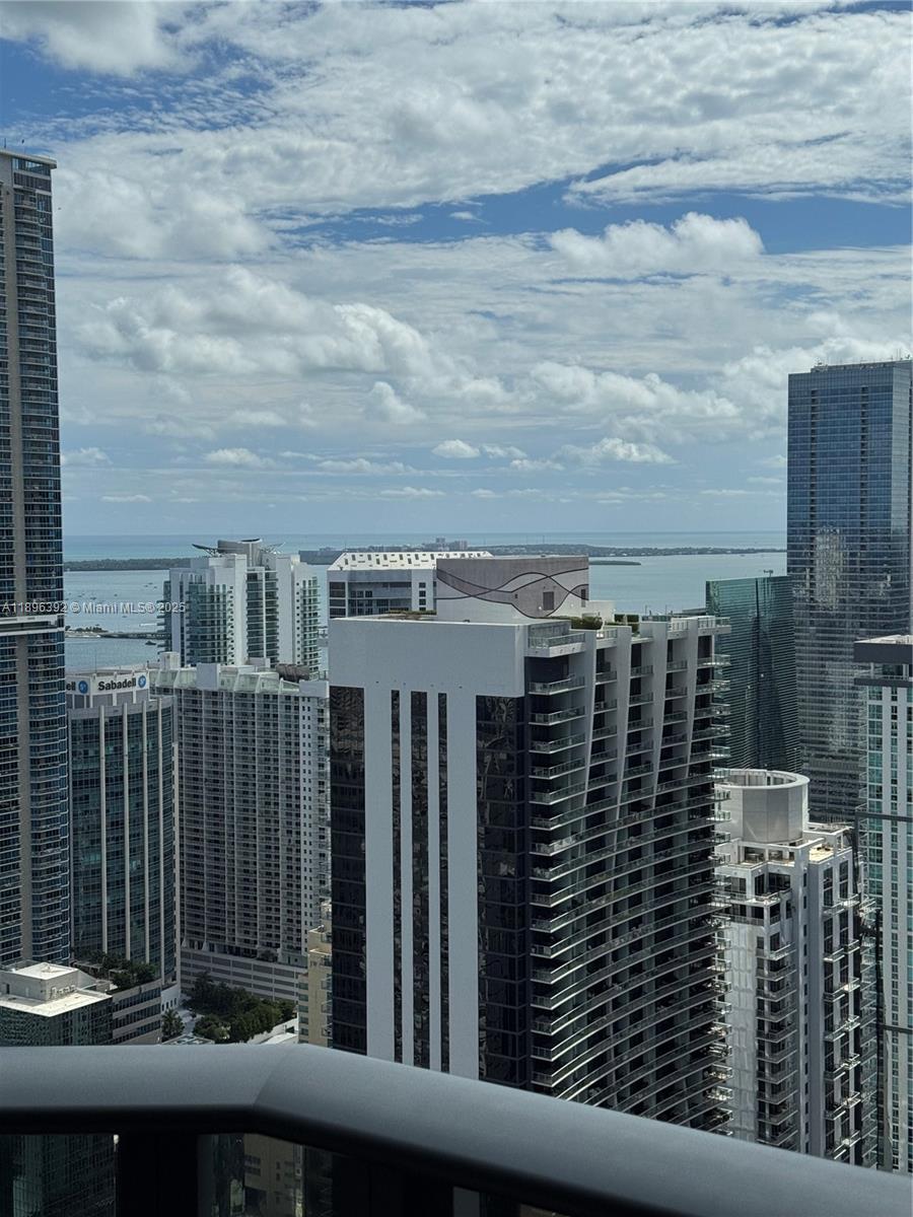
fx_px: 1688
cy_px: 608
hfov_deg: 30.3
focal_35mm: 48
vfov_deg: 39.7
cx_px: 456
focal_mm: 6.76
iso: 64
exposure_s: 1/15385
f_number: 1.78
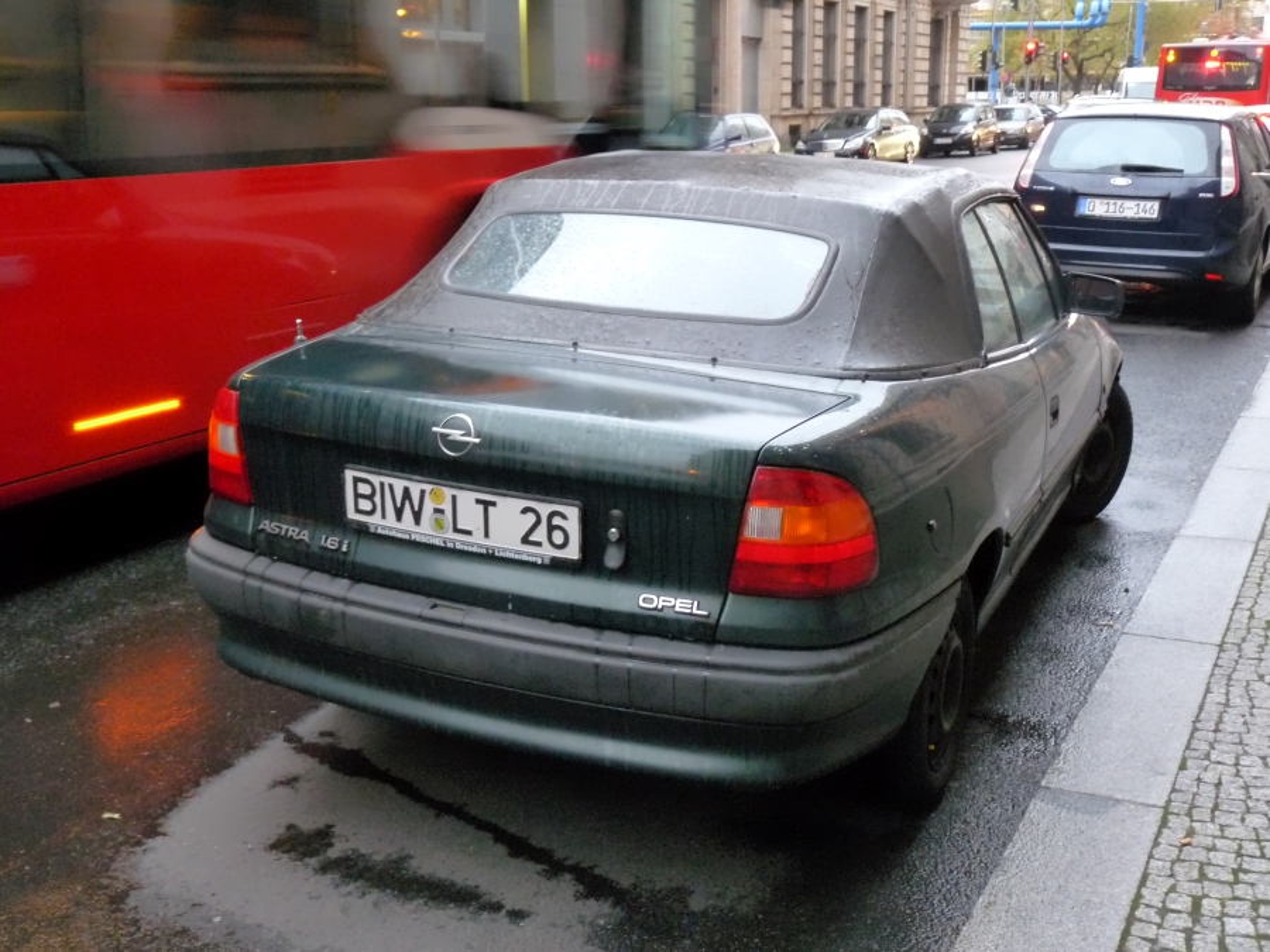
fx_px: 1357
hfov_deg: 50.1
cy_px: 476
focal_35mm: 37
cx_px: 635
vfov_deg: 38.7
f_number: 3
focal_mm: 6.6
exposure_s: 1/13
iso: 800
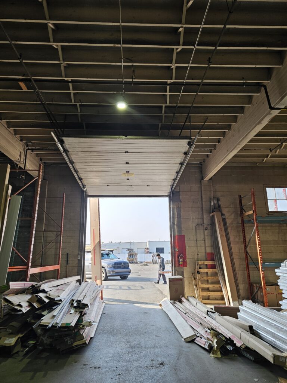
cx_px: 144
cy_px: 192
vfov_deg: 73.9
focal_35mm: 23
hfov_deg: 58.9
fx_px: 254
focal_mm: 6.3
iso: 50
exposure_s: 1/207
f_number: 1.7
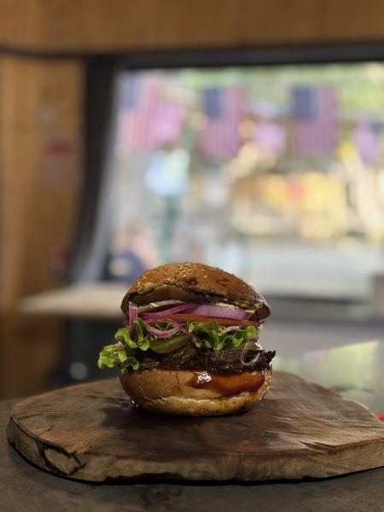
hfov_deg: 28.0
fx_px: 769
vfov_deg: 36.8
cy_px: 256
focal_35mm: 52
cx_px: 192
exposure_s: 1/50
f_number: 1.6
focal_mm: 5.96
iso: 32
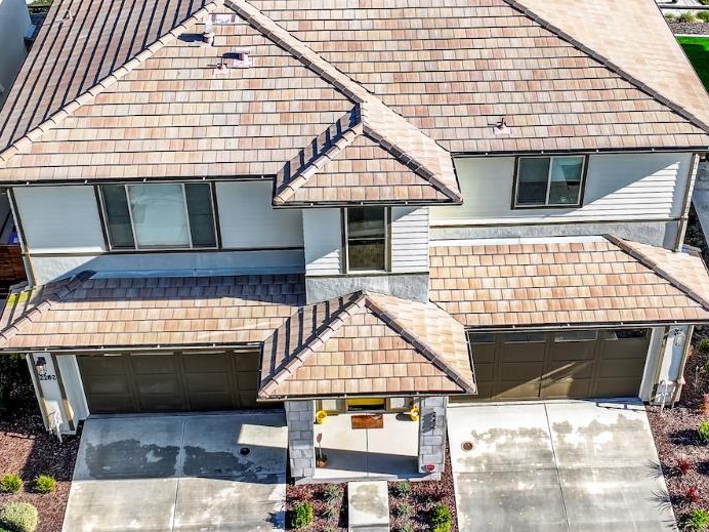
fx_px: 1065
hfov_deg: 36.8
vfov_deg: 28.0
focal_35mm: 52
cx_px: 385
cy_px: 271
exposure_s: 1/1000
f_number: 2.8
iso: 100
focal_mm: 12.3
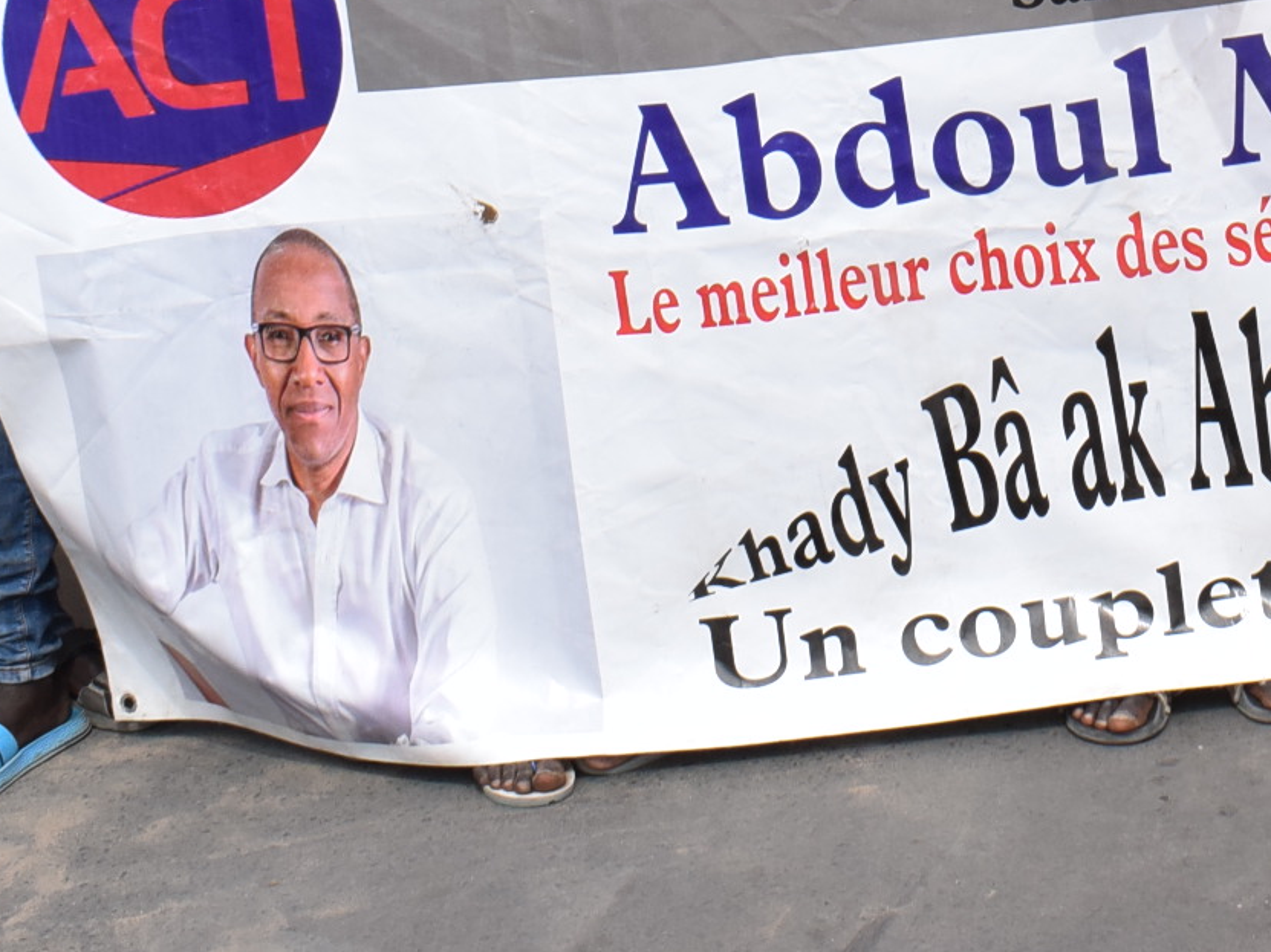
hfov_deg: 18.6
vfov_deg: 13.3
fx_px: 3818
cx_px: 1091
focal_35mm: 104
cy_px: -536
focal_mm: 20
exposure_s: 1/500
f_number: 11
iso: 500
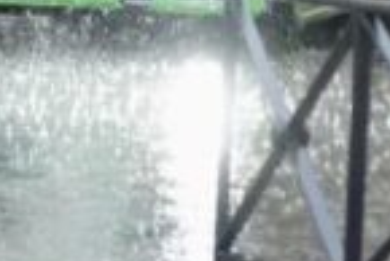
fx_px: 8035
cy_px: -160
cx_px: -403
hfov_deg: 2.8
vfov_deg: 1.9
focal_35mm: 741
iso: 10000
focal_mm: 105
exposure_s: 1/320
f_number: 4
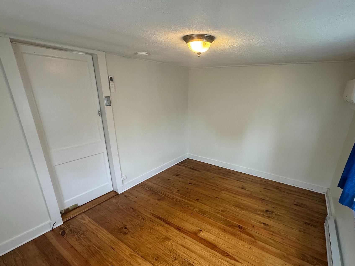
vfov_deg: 74.3
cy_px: 153
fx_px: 174
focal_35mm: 17
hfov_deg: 90.7
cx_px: 198
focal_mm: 2.22
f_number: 2.2
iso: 250
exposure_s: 1/120
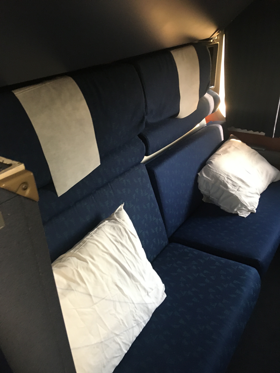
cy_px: 186
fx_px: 313
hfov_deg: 48.2
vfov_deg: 61.7
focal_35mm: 29
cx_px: 140
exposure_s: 1/20
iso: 200
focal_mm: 4.15
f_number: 2.2
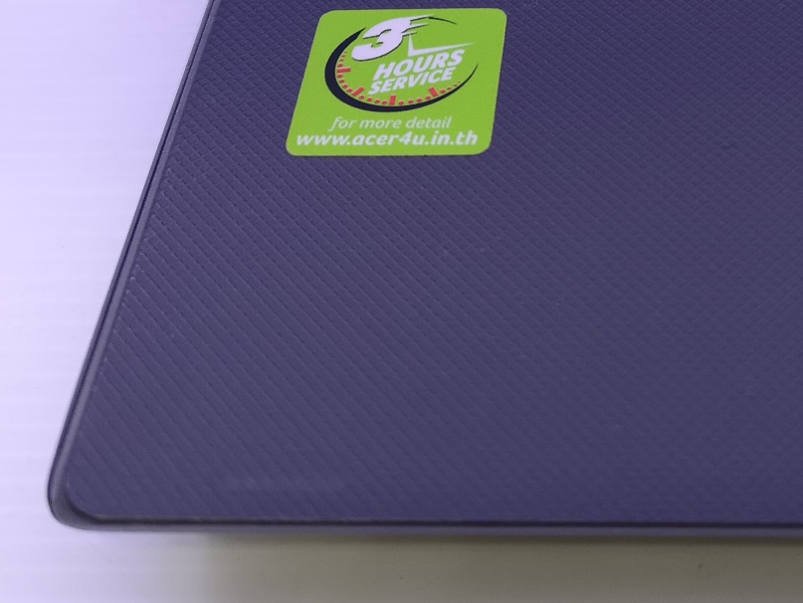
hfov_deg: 31.1
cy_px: -36
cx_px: 613
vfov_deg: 22.8
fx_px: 1416
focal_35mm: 61
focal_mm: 3.95
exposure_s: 1/50
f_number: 1.8
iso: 80
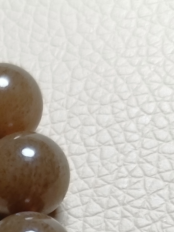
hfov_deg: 13.1
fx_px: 677
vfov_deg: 17.7
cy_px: 333
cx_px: -145
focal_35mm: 101
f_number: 1.9
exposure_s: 1/100
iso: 238
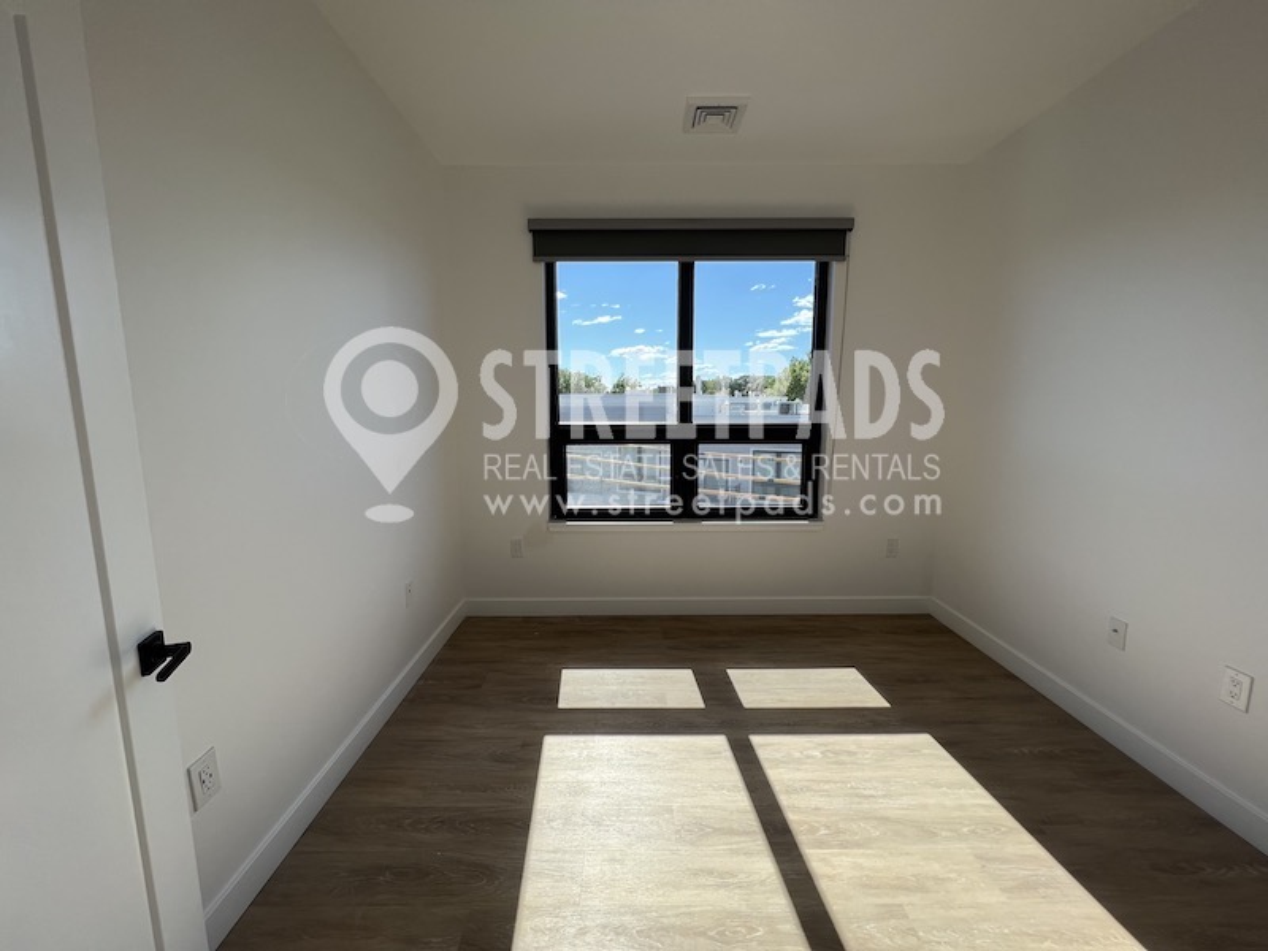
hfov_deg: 106.2
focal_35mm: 13
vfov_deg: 89.9
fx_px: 476
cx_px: 634
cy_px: 476
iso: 32
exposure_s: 1/523
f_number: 1.8
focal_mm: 1.57
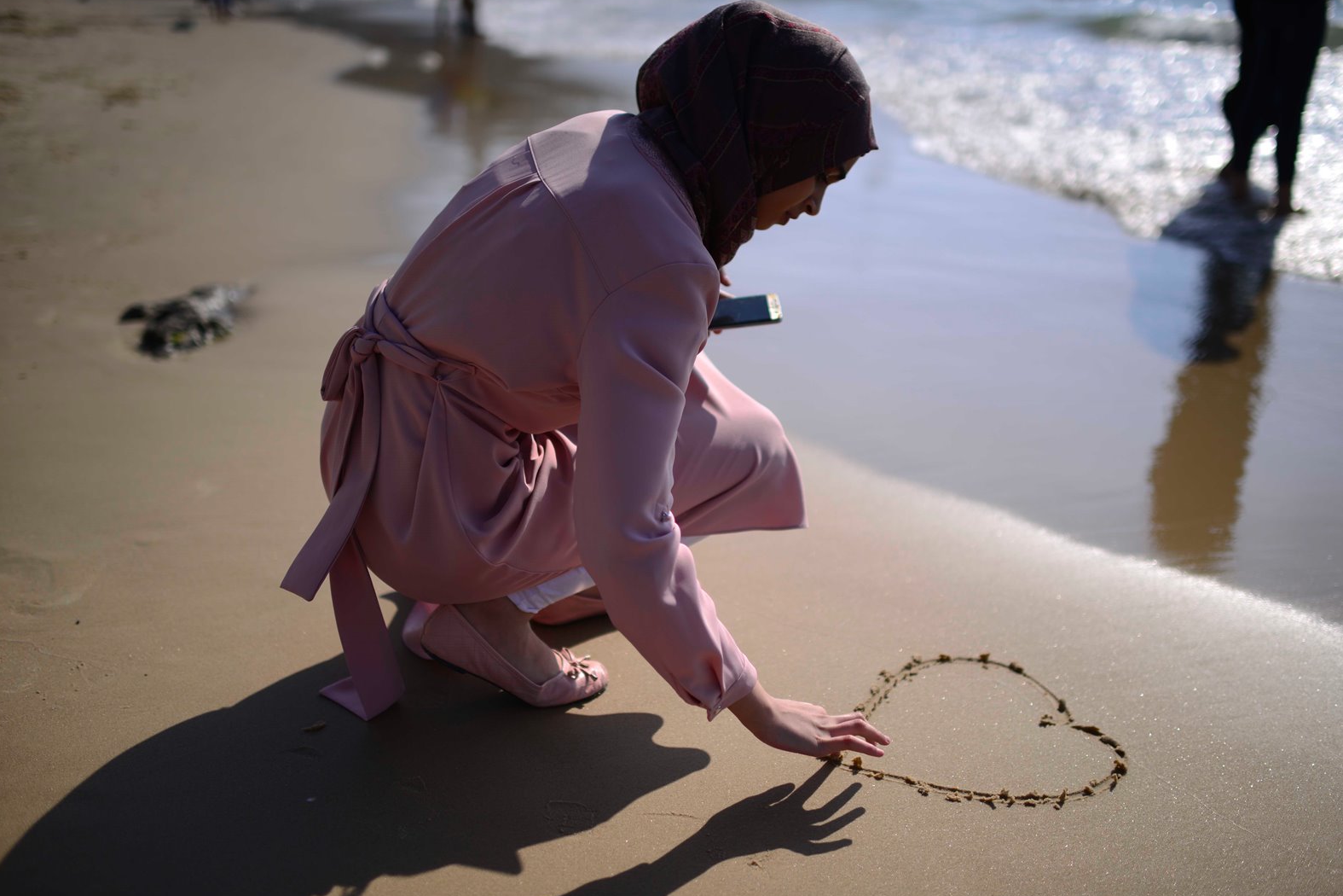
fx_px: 1343
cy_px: 452
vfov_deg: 36.9
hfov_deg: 53.1
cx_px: 688
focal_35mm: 36
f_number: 1.4
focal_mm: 35
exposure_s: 1/8000
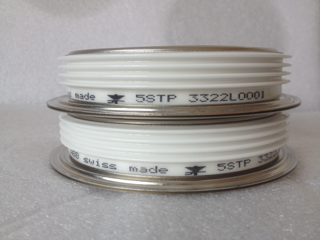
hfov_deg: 52.6
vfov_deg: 40.7
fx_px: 324
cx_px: 160
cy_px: 120
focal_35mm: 35
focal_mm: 4.28
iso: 50
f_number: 2.4
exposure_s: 1/60
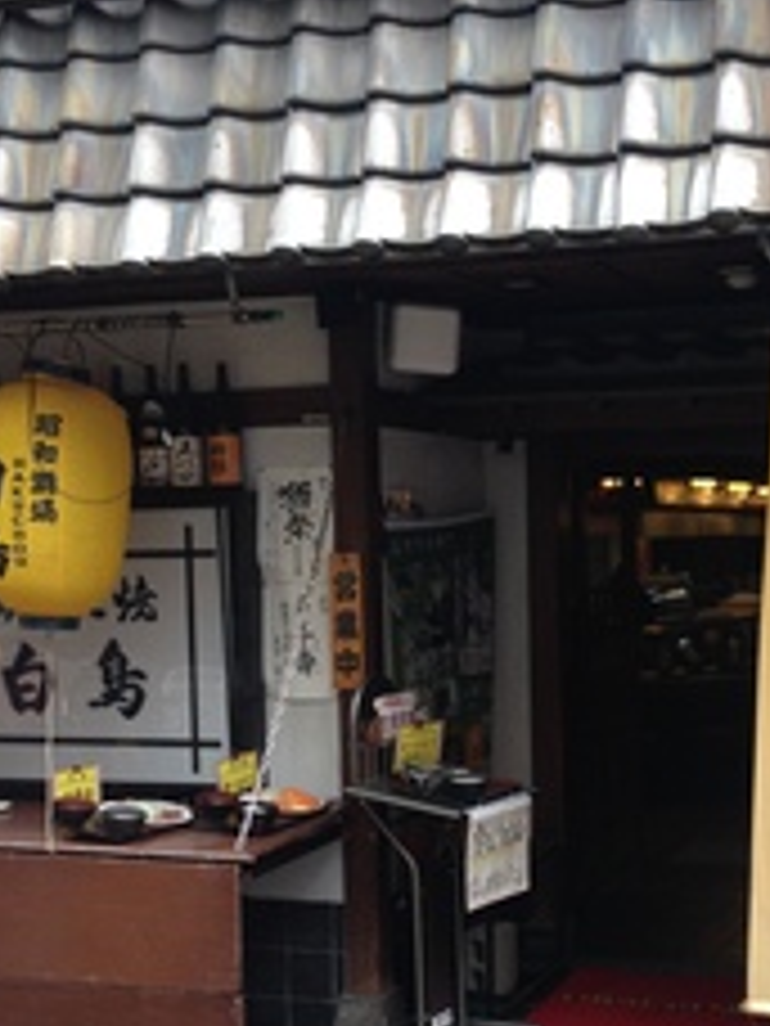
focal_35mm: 58
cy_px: 670
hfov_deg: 24.9
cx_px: 581
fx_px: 1720
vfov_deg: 33.0
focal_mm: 4.12
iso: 80
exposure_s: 1/120
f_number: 2.4
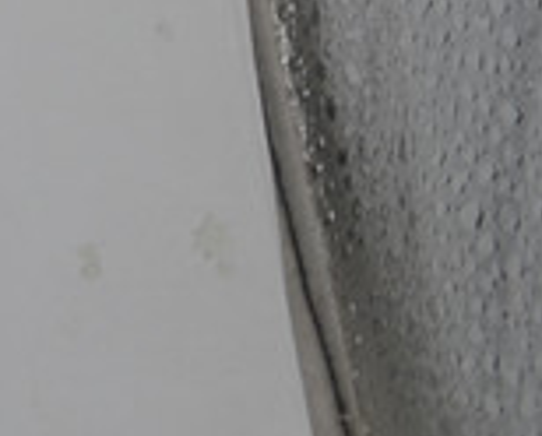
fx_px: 2637
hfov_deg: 9.2
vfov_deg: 9.3
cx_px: -1119
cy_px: -81
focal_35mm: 164
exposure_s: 1/50
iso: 100
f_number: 8
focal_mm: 18
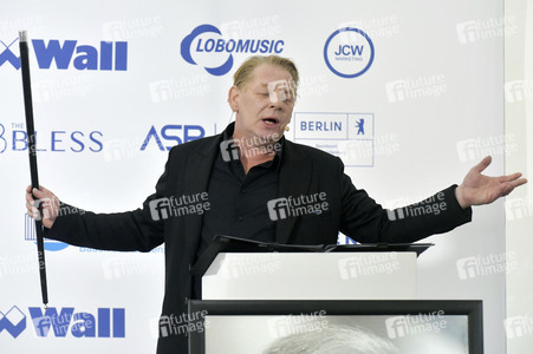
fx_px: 2515
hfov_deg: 12.1
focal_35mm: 170
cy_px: 177
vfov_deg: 8.1
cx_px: 266
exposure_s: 1/250
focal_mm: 170
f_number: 6.3
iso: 2500
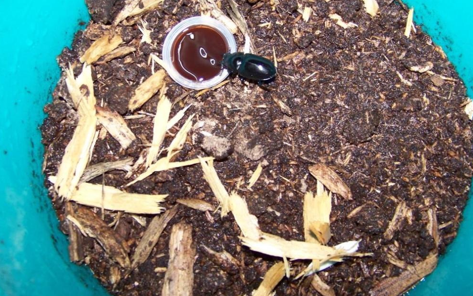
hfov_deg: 50.4
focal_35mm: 39
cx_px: 238
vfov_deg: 32.7
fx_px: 503
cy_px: 127
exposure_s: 1/30
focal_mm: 5.85
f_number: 2.8
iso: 200
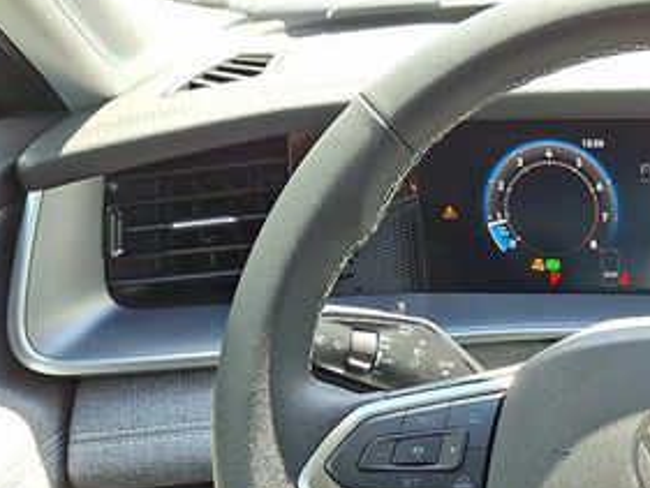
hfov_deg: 30.6
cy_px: 444
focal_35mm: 57
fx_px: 1071
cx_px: 692
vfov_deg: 24.9
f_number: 1.8
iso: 25
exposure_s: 1/120
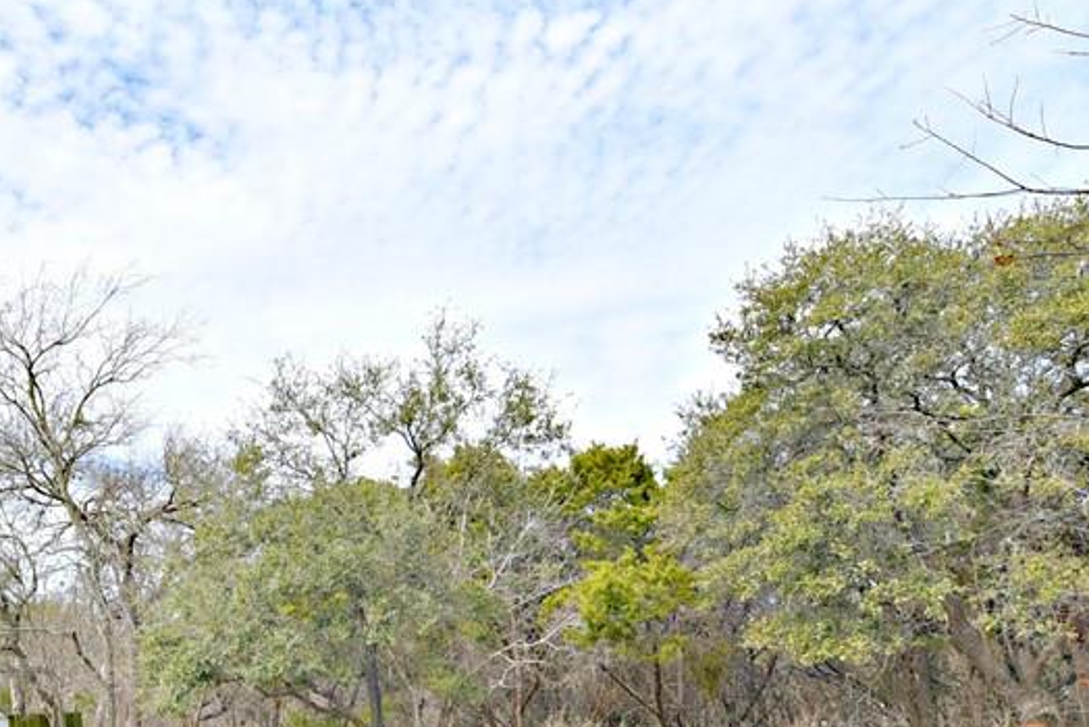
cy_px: 642
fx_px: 878
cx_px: 259
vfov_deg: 41.7
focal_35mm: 29
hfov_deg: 59.8
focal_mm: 14
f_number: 10
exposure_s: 1/400
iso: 200
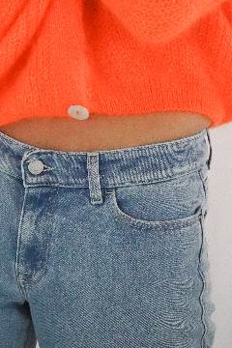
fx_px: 1315
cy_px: 35
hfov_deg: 10.1
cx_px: 94
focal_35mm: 136
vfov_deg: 14.9
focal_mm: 70
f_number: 5.6
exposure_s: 1/4000
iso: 20000
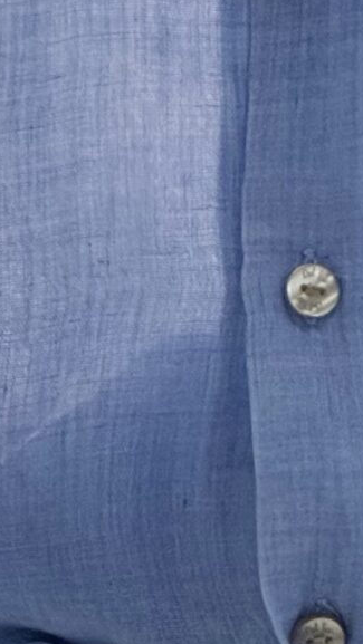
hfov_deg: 2.1
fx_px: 9915
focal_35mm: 580
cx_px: 369
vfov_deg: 3.7
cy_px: 692
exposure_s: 1/100
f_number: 2.8
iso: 160
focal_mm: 15.66
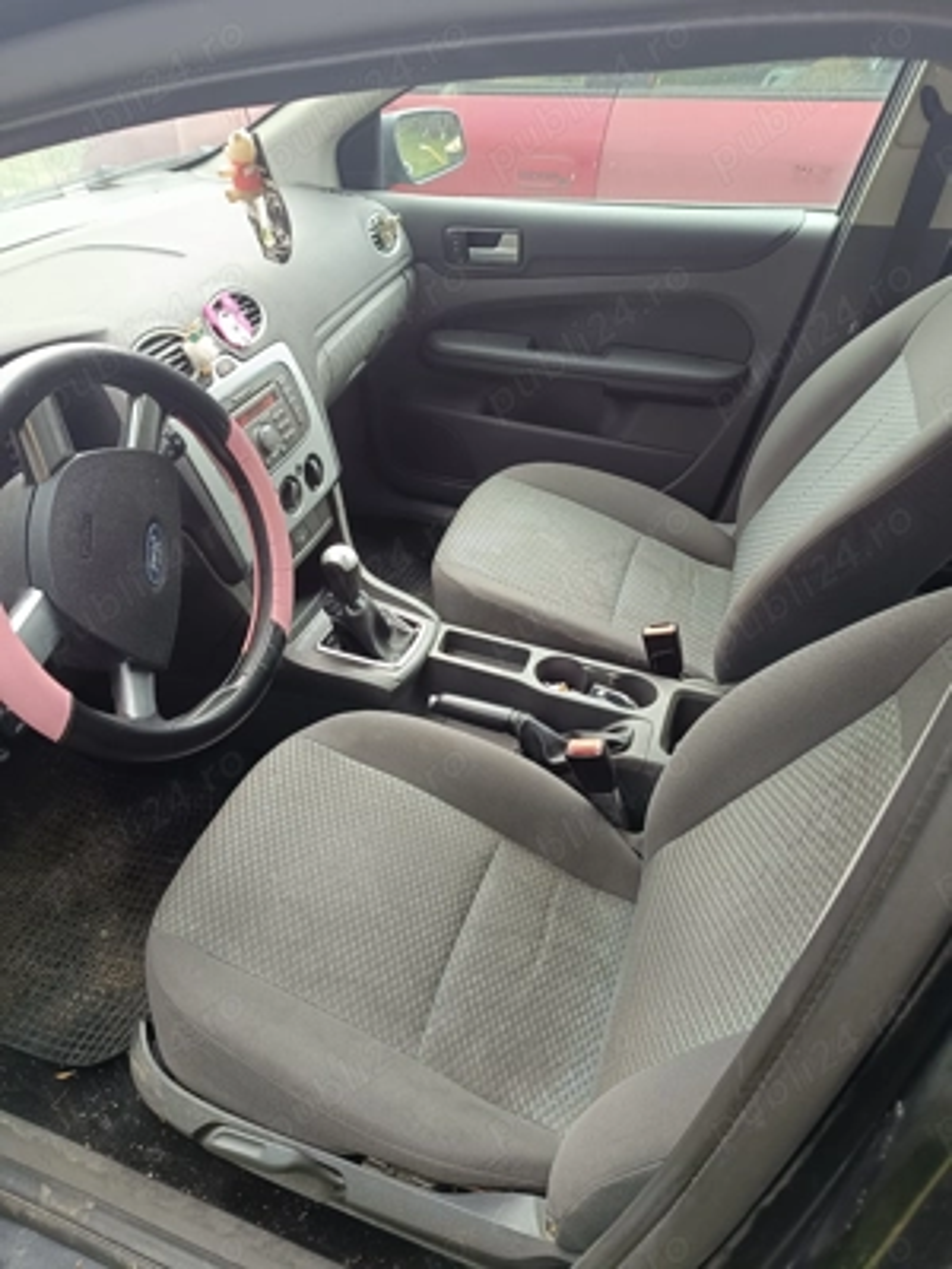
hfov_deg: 56.8
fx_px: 880
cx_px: 476
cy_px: 634
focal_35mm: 24
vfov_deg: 71.6
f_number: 1.88
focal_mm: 5.59
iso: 148
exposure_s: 1/101
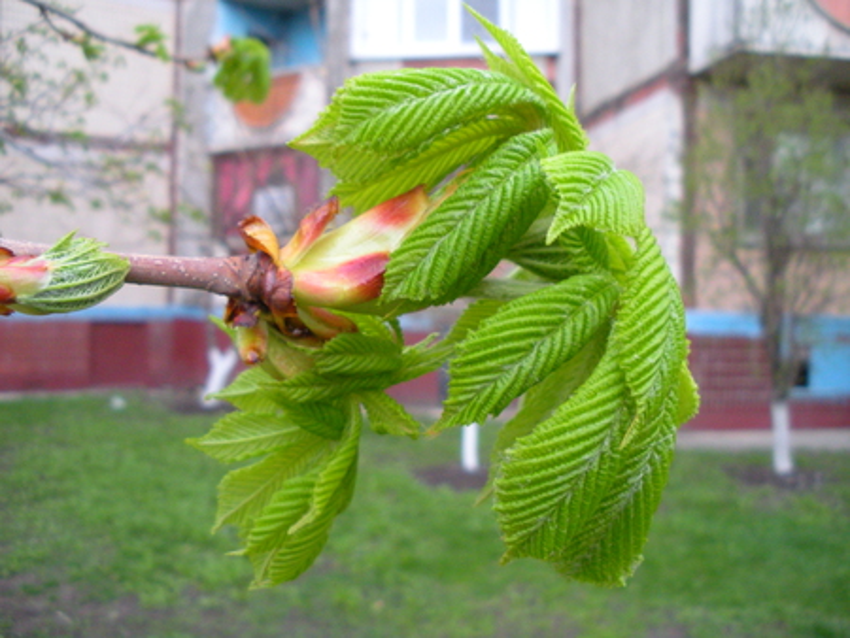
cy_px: 319
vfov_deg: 39.7
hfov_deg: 51.3
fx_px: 884
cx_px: 425
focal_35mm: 36
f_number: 3.5
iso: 342
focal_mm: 6.3
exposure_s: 1/56.8
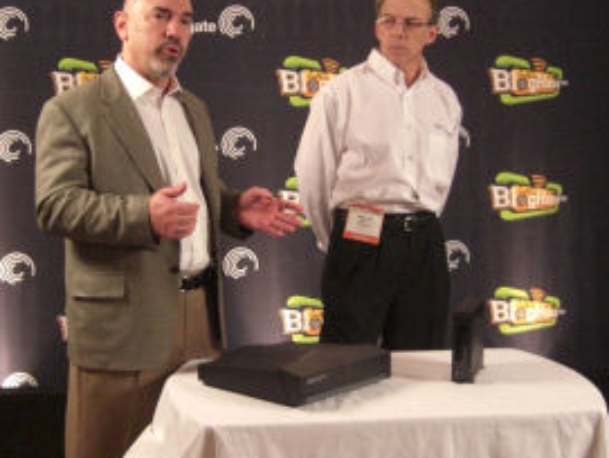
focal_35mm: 56
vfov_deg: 26.2
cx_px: 249
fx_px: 987
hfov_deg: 34.2
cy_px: 236
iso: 800
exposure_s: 1/80
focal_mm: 7.9
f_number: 2.8
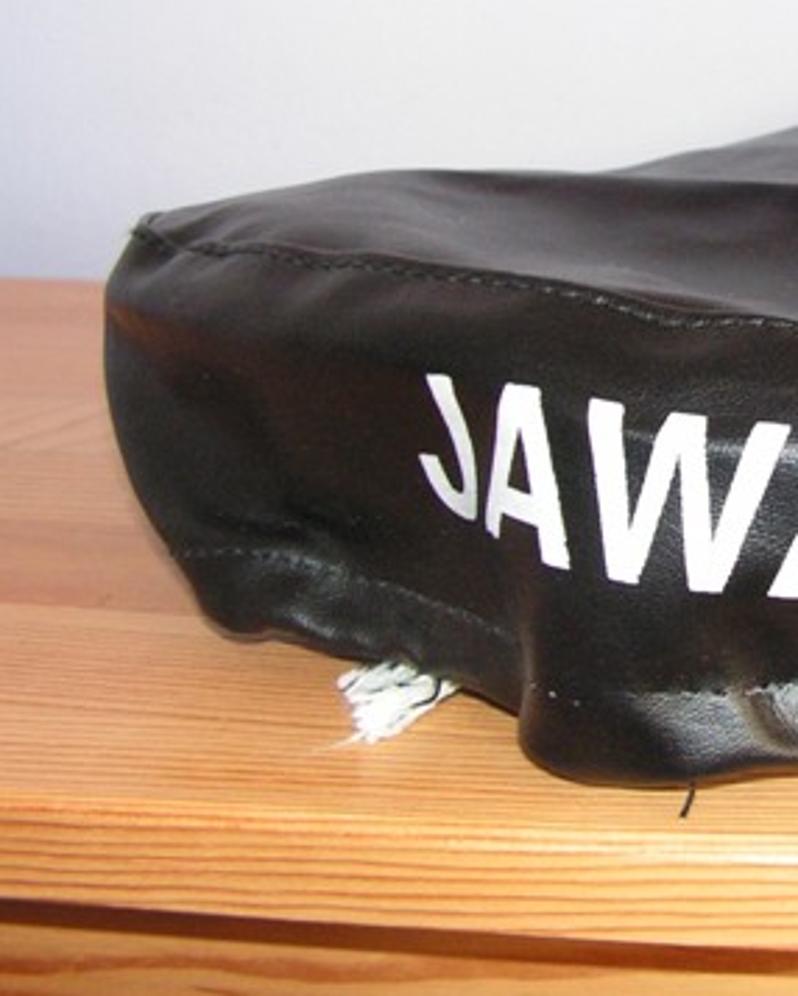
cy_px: 338
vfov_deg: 29.8
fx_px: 1858
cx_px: 887
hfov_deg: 22.8
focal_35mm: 63
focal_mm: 6
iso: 200
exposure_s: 1/40
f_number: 3.2
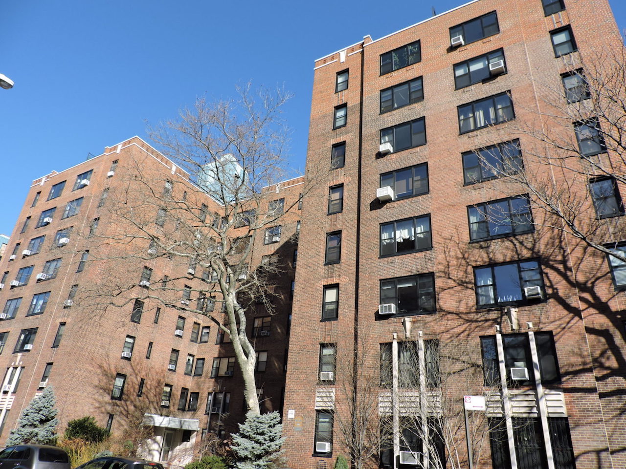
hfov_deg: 71.6
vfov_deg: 56.8
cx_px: 313
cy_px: 234
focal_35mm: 24
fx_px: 434
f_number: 3
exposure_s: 1/800
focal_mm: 4.3
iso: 100
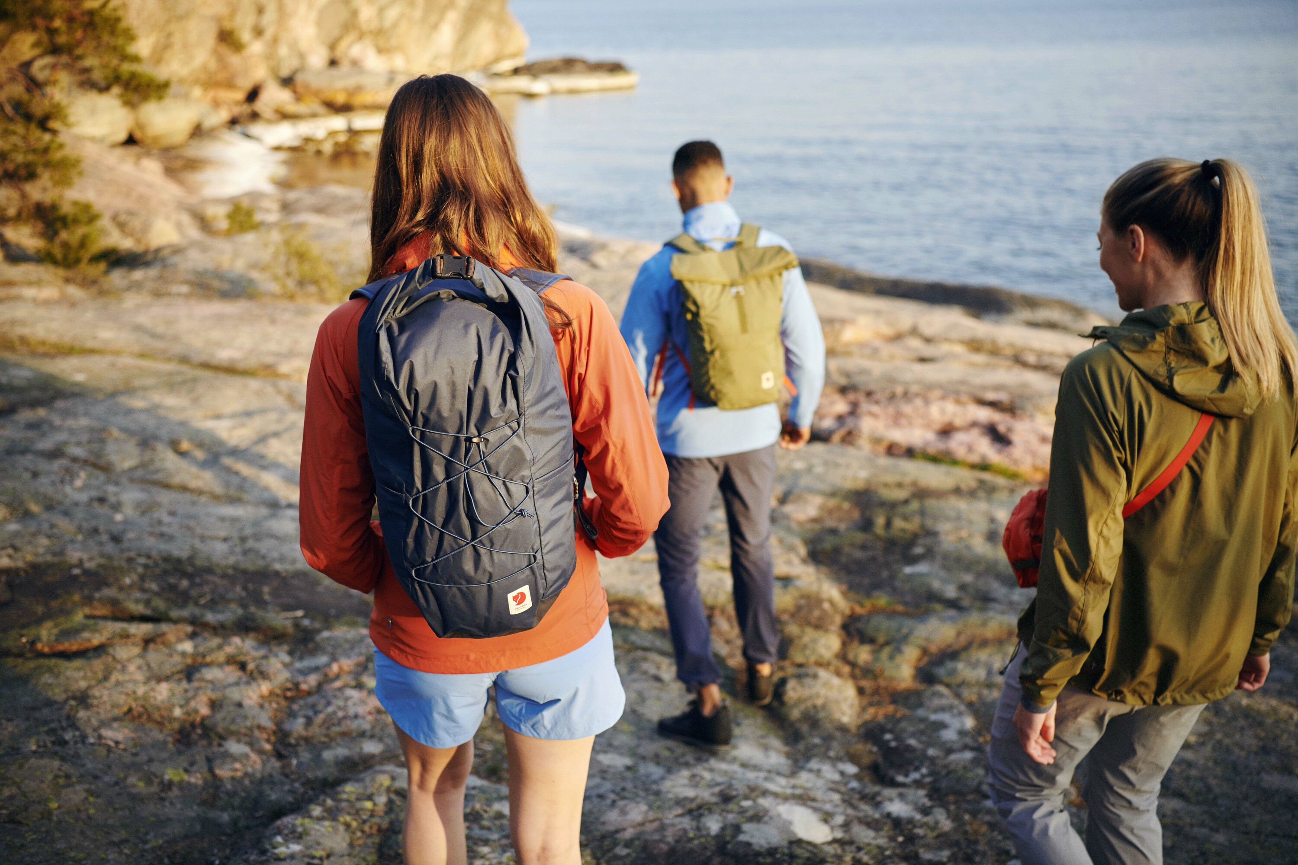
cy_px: 432
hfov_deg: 48.5
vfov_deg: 33.4
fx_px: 1442
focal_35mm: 40
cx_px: 649
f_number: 3.2
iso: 125
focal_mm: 40
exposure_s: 1/640
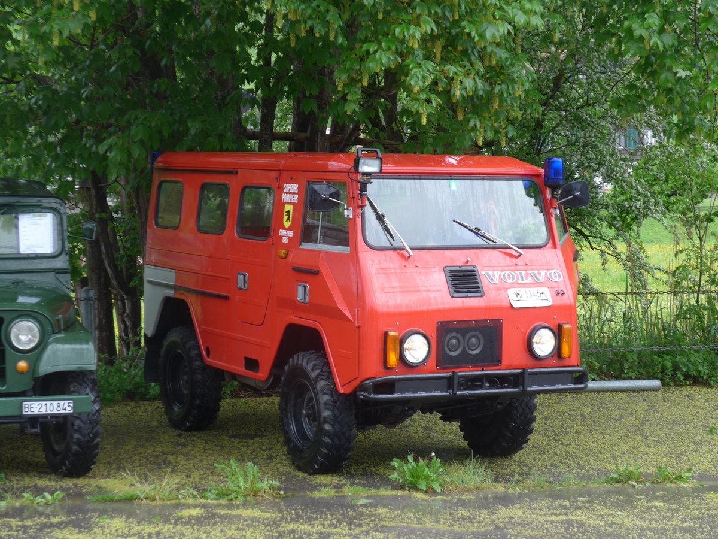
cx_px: 359
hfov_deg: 24.4
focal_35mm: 80
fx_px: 1659
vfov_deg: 18.4
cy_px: 270
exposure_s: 1/80
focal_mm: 16
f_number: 4.4
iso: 100
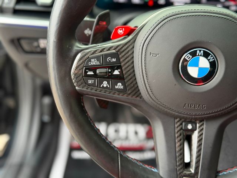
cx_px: 118
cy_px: 89
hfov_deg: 39.7
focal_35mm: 48
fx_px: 329
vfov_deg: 30.3
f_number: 1.78
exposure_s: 1/165
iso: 125
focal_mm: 6.76
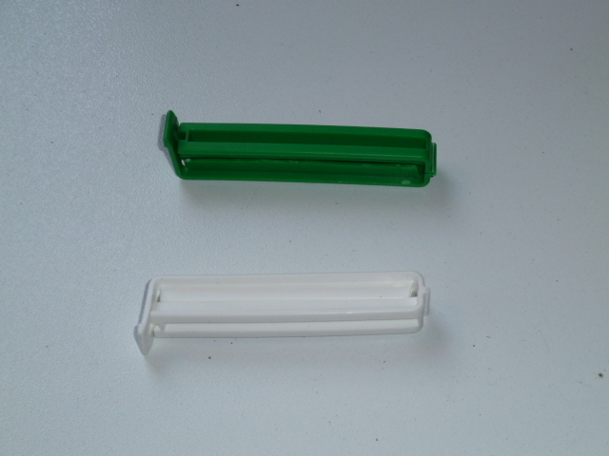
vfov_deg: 17.8
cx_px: 304
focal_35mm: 83
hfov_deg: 23.6
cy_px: 228
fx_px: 1460
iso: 100
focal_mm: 13.7
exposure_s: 1/40
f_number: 4.2
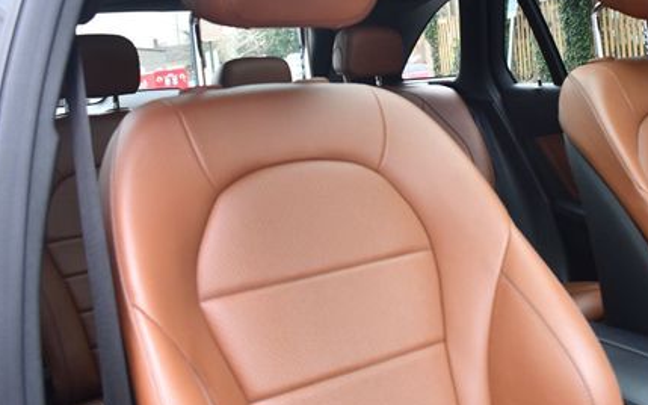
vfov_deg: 30.9
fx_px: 724
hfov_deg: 46.7
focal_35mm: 41
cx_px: 474
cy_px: 116
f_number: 3.5
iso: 900
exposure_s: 1/125
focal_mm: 18
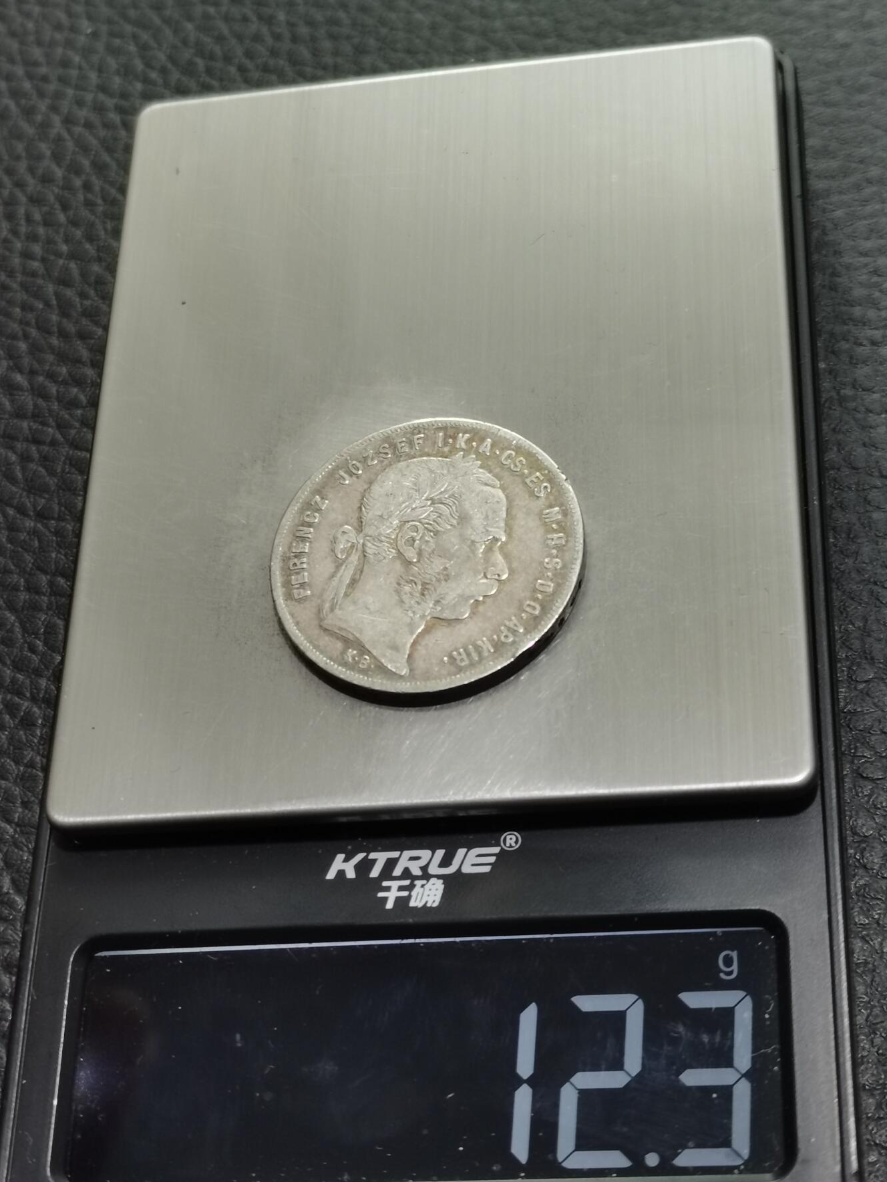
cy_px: 585
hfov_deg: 23.6
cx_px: 439
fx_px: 2119
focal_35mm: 62
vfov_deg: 31.2
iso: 64
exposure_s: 1/90
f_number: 1.8
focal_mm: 5.58
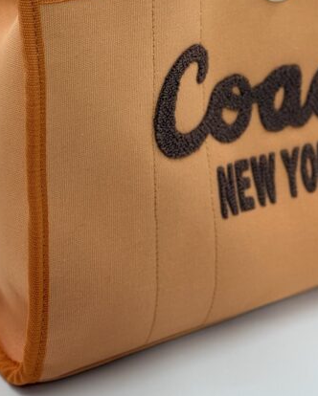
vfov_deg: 19.1
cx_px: 149
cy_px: 9
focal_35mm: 98
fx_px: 1151
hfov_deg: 15.7
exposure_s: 1/778
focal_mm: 6.76
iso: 80
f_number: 1.78
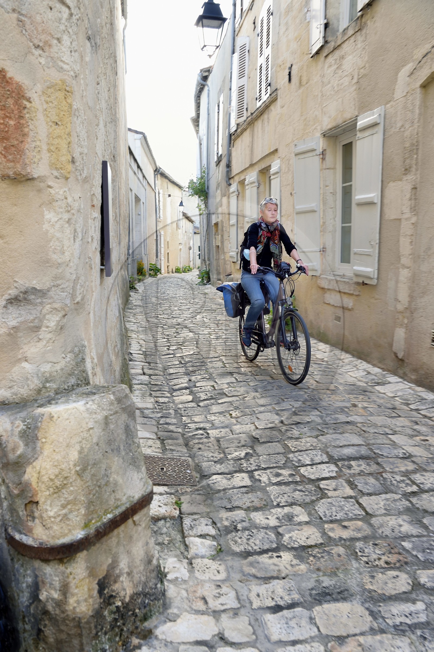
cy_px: 326
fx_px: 506
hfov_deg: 46.4
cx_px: 217
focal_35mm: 28
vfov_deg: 65.5
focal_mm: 28
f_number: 10
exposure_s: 1/50
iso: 800
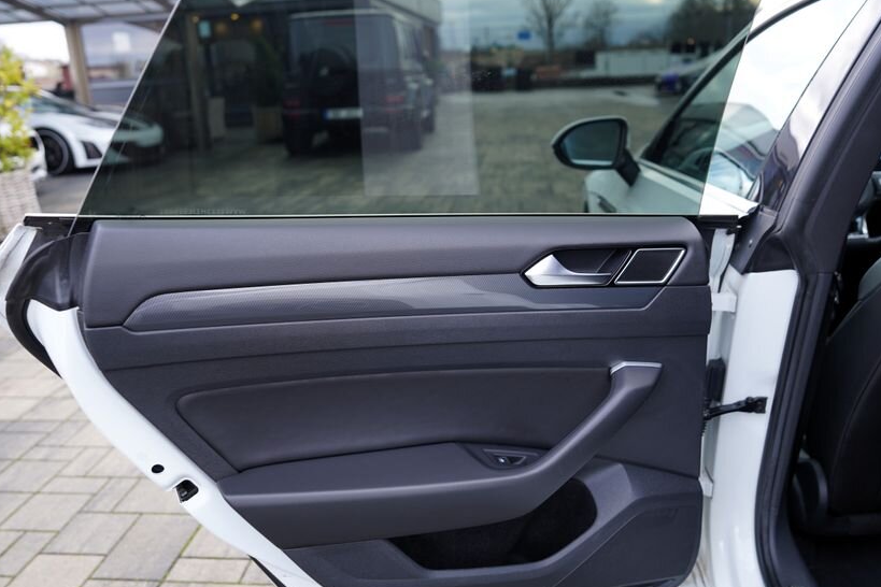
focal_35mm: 30
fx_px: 734
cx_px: 472
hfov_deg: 61.9
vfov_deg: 43.6
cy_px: 308
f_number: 3.2
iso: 100
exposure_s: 1/40
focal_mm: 24
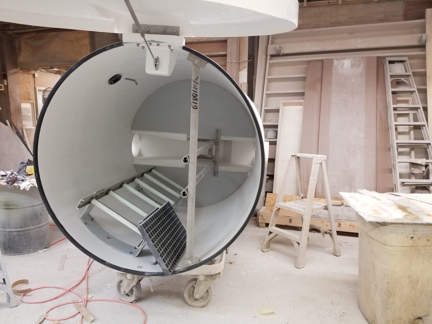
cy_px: 162
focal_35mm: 26
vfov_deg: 53.1
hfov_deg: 67.3
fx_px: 324
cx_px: 216
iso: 160
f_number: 1.7
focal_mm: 4.25
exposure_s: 1/30
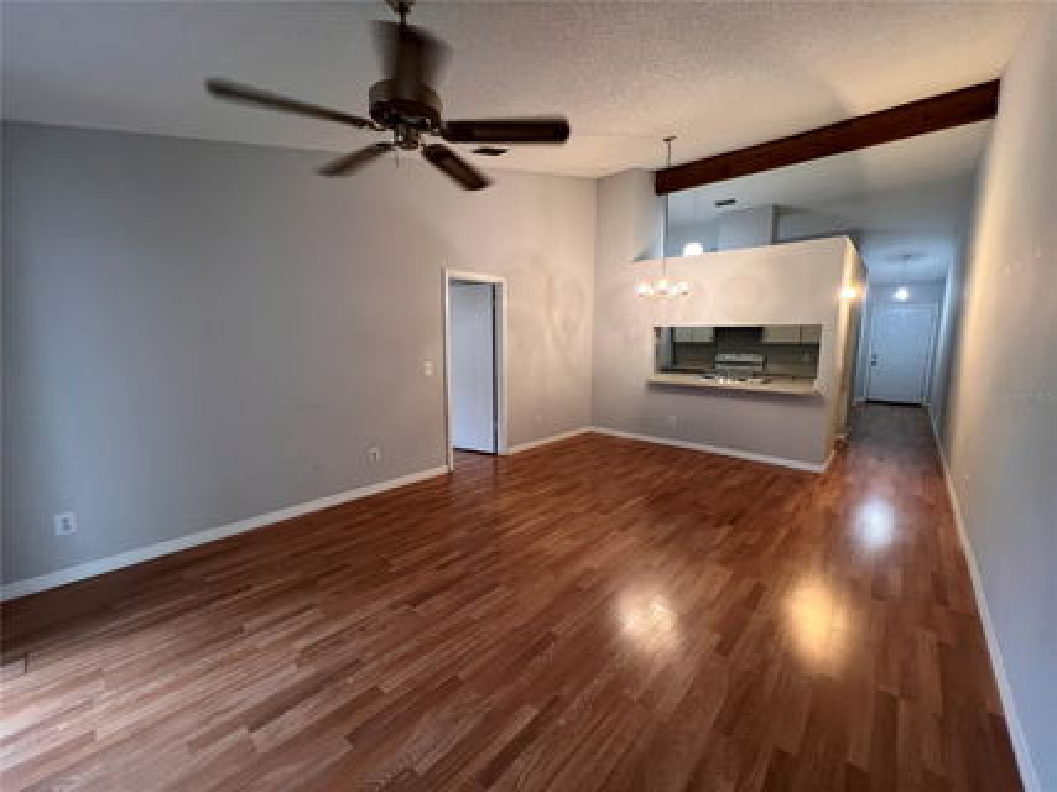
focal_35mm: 13
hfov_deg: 106.2
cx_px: 528
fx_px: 397
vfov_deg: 89.9
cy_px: 396
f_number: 1.8
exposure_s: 1/60
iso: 250
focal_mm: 1.57
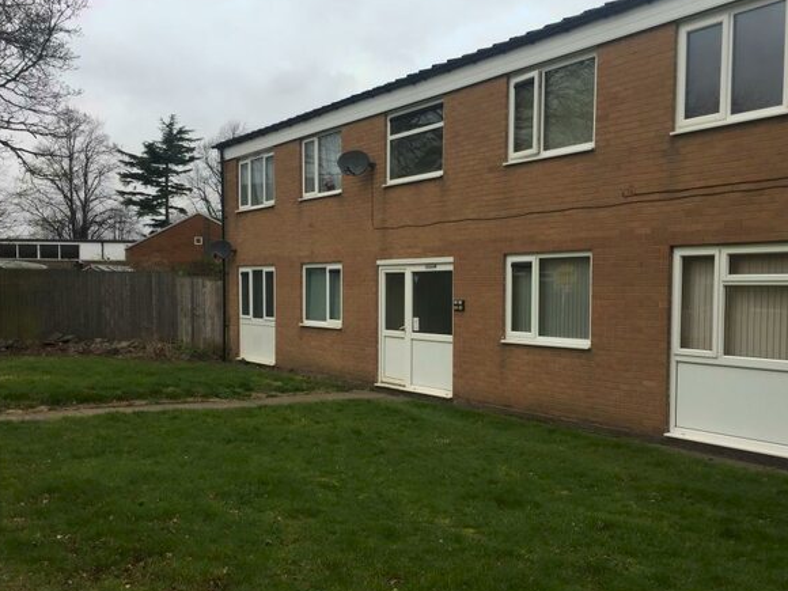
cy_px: 336
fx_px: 797
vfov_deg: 40.6
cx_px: 417
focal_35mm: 35
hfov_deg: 52.6
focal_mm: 4.15
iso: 32
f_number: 2.2
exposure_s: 1/670
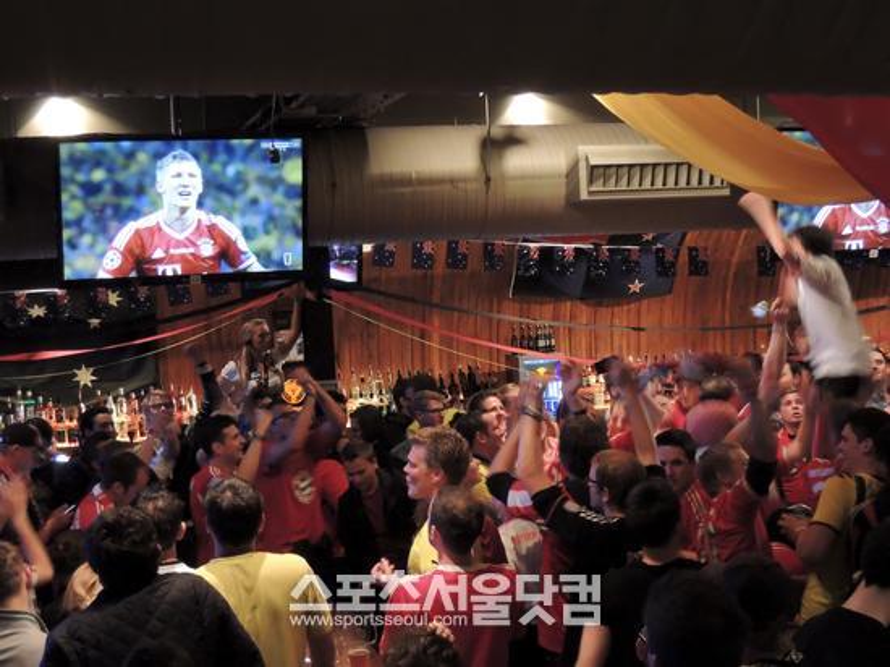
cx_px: 445
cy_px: 334
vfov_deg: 26.5
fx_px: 1413
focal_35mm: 55
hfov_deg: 35.0
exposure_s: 1/15
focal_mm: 9.9
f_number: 3.5
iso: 1600
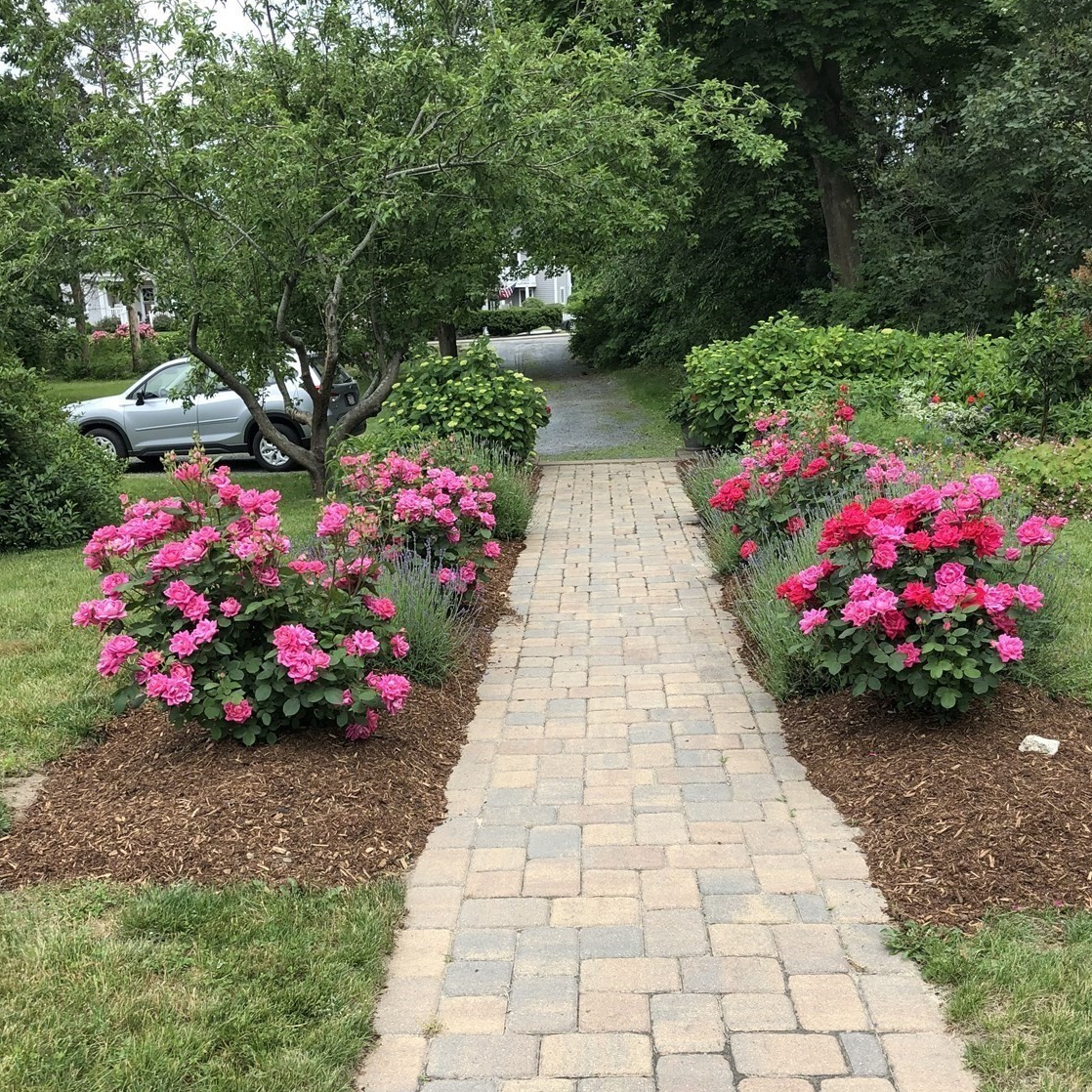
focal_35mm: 34
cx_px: 556
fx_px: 1213
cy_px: 680
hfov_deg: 48.4
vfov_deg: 48.0
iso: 20
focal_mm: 3.99
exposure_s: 1/516
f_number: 1.8
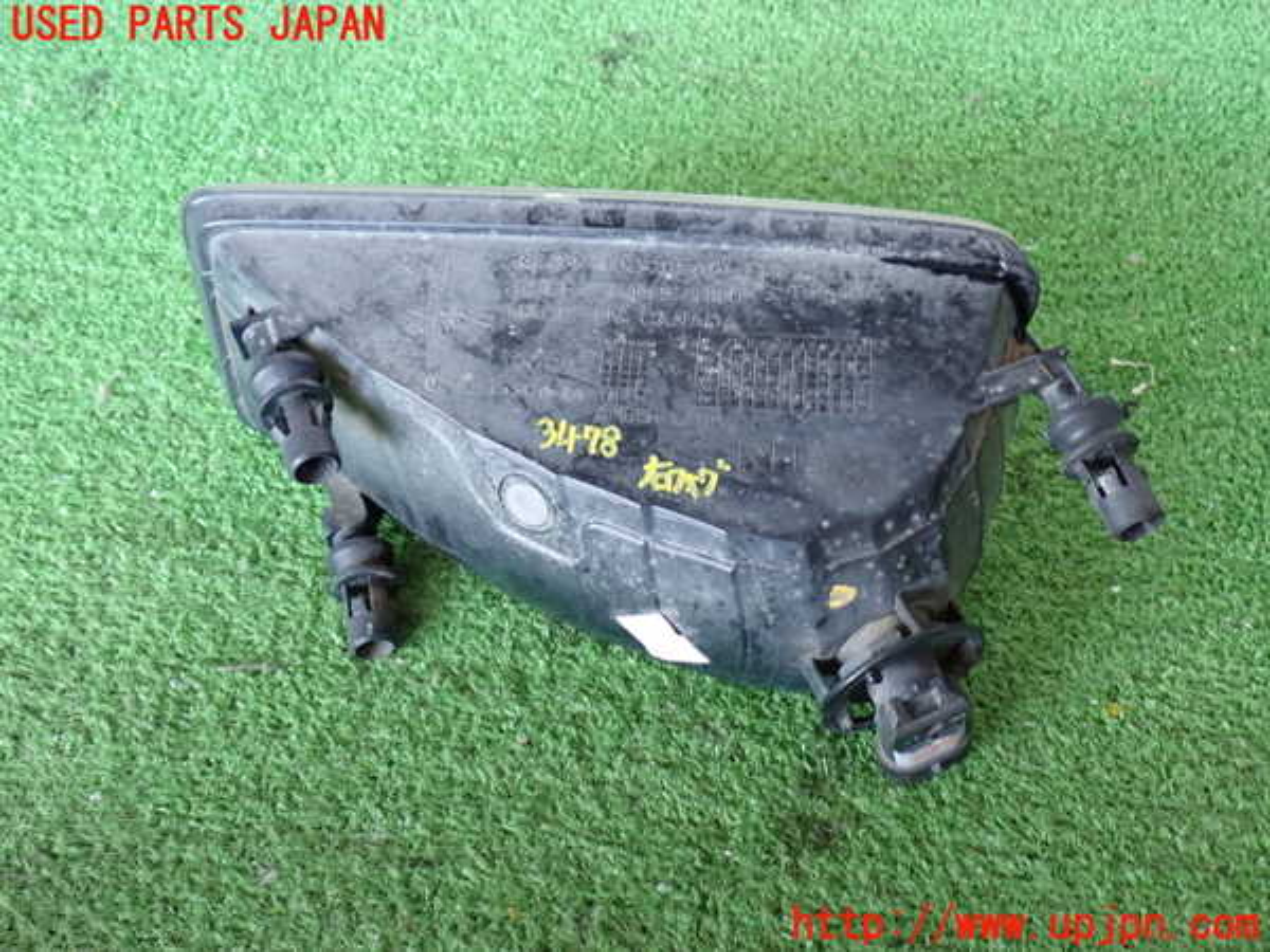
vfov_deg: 39.7
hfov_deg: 51.4
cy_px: 476
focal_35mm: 36
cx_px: 635
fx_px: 1321
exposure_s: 1/40
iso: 500
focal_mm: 6.37
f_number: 2.5
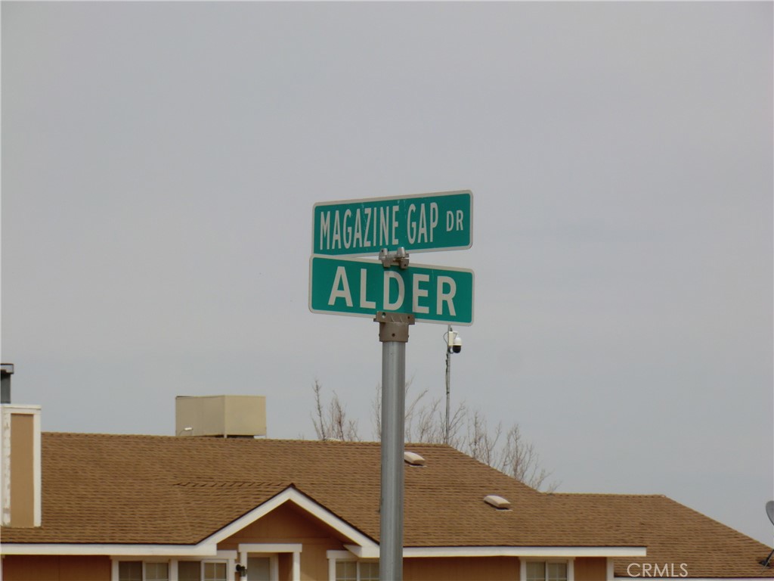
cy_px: 290
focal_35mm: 199
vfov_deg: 7.5
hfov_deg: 9.9
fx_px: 4450
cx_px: 387
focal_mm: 35.7
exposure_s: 1/125
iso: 64
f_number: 14.5
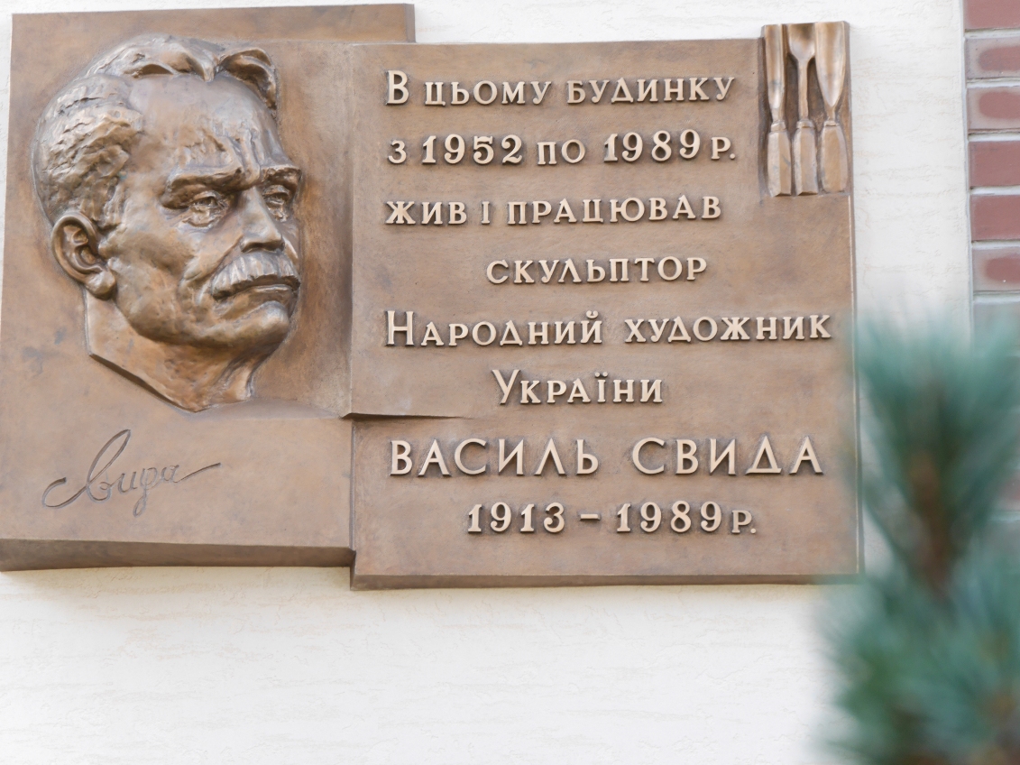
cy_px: 382
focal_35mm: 110
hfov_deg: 17.9
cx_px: 510
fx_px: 3241
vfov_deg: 13.5
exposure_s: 1/125
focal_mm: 55
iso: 500
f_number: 5.1
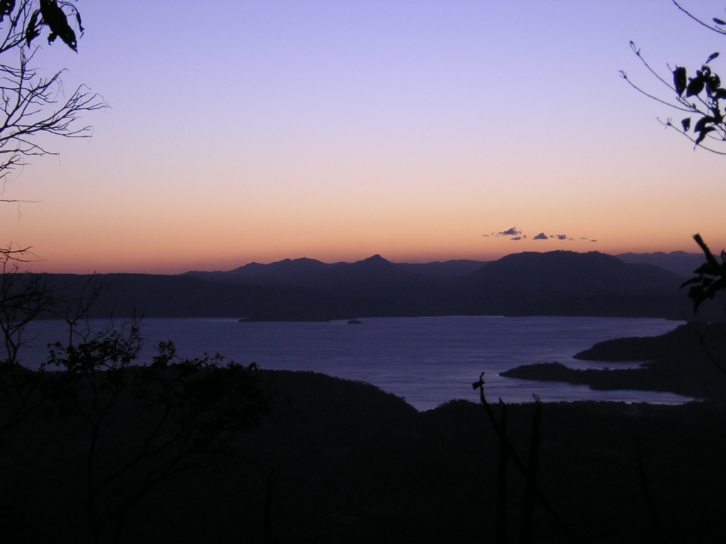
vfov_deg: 19.1
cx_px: 363
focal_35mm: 77
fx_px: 1615
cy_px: 272
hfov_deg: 25.3
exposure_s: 1/65.9
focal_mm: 10.1
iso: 100
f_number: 3.9
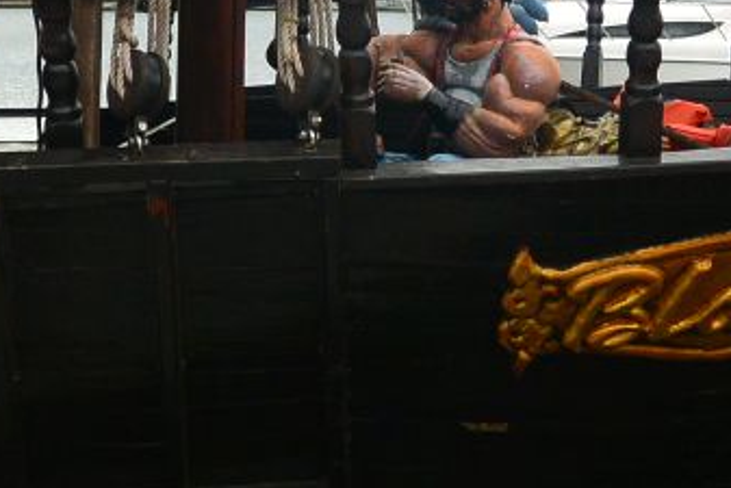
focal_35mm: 110
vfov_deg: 12.1
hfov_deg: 18.6
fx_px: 2234
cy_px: -162
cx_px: 456
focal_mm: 11
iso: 160
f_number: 4.5
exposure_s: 1/640
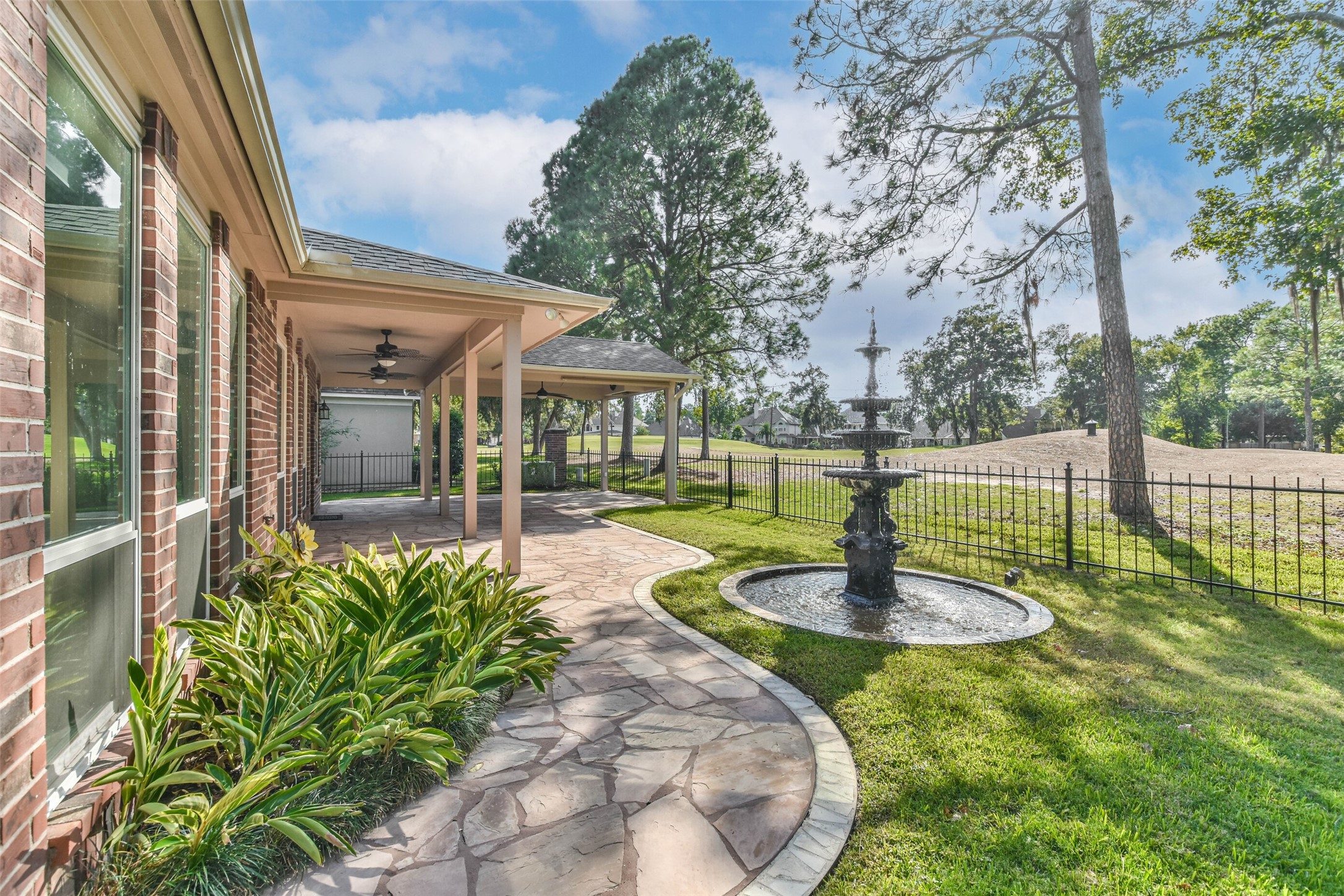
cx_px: 672
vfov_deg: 77.3
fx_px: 560
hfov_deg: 100.4
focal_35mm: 15
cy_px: 448
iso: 400
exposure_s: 1/500
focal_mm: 10
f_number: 8
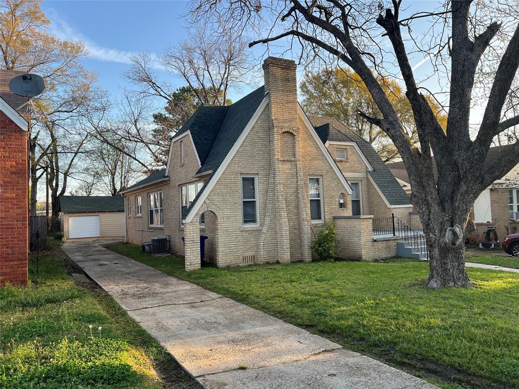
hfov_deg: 67.3
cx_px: 260
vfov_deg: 53.1
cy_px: 194
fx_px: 390
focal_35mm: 26
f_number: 1.5
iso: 50
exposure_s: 1/614
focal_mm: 5.7
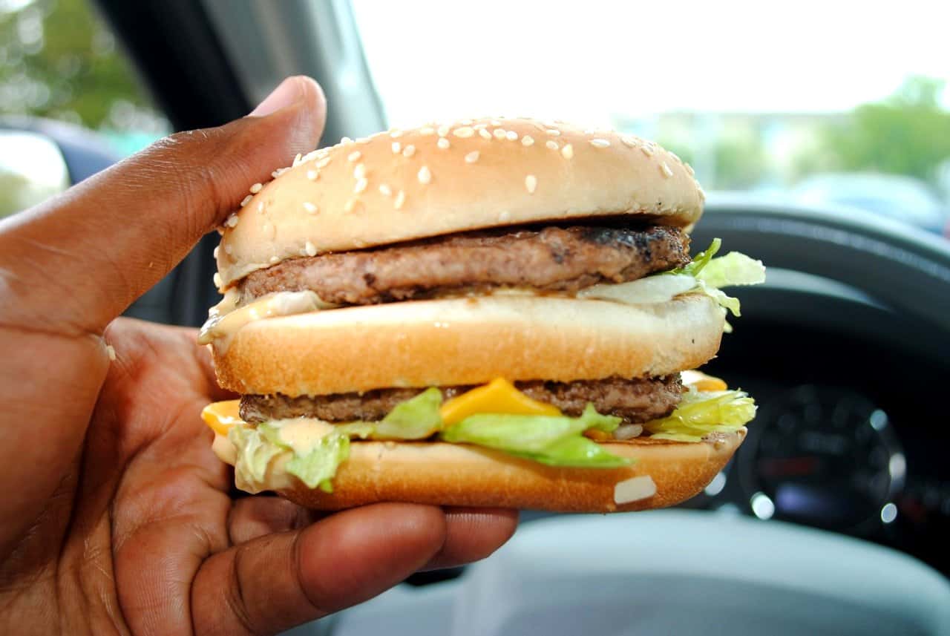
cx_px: 475
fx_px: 793
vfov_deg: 43.7
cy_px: 318
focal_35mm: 30
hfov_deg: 61.9
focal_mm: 20
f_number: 4
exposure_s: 1/160
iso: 100
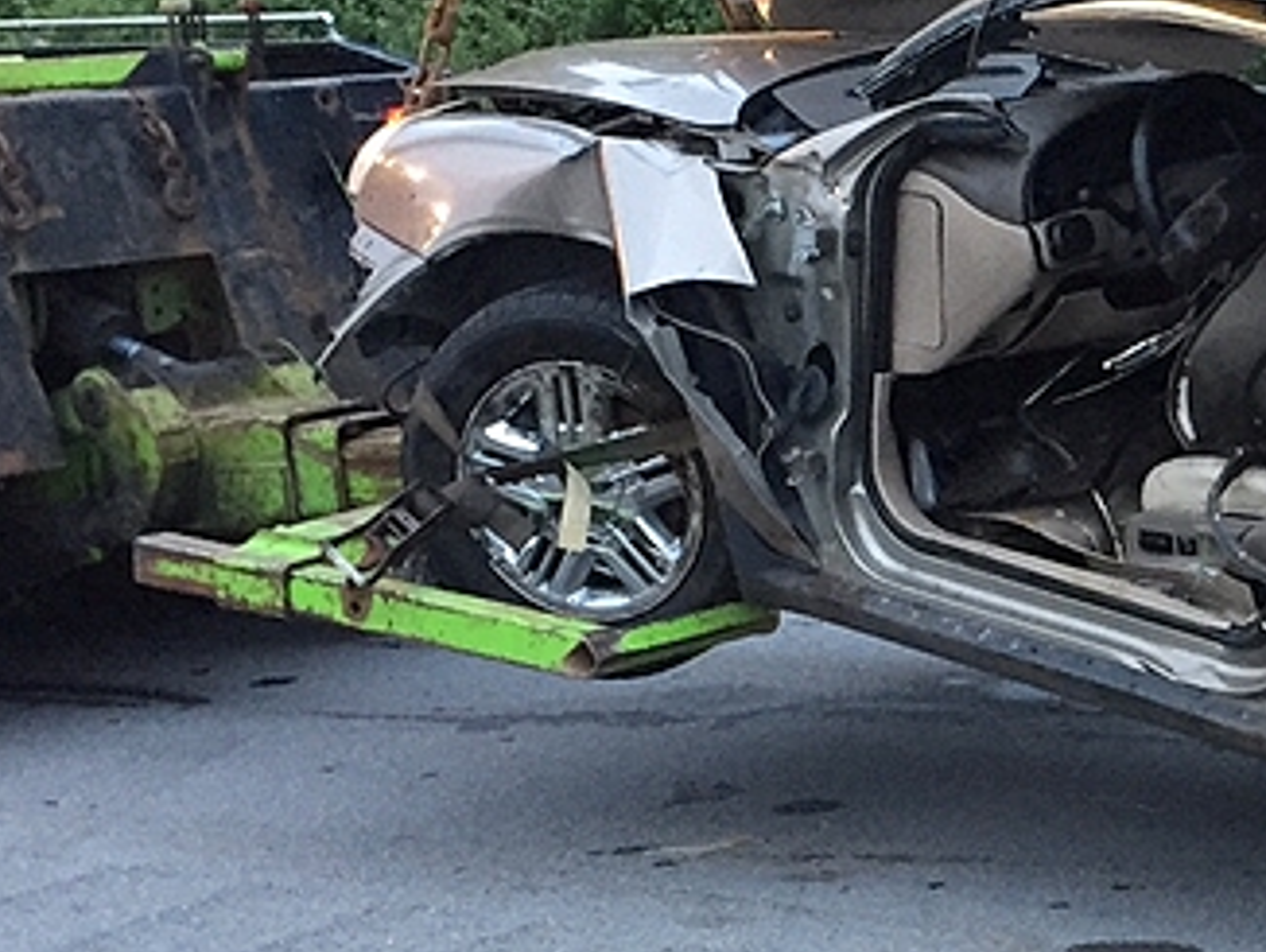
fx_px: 3331
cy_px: 626
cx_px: 1538
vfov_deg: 16.2
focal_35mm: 91
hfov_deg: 20.1
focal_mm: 4.15
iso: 160
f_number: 2.2
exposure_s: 1/30
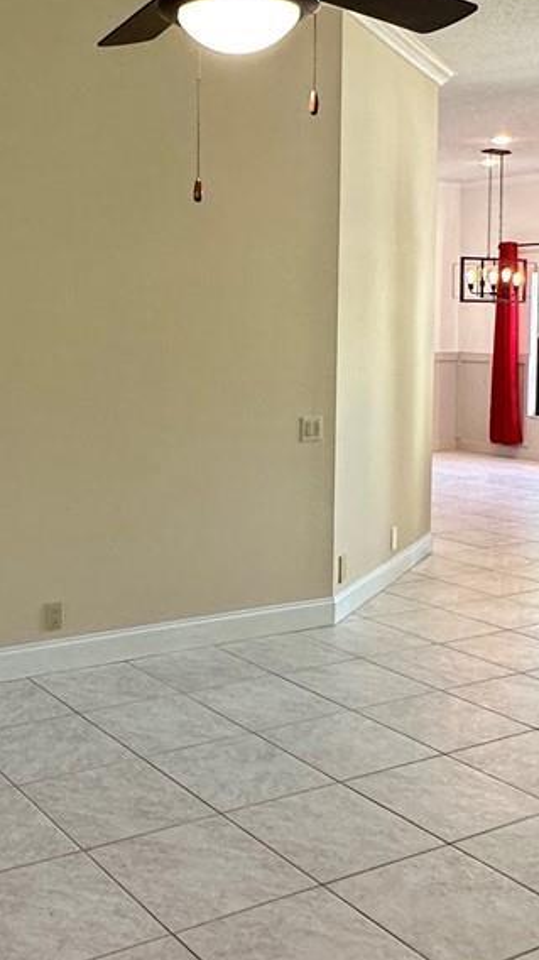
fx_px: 1094
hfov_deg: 27.1
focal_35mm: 43
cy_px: 367
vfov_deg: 47.0
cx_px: 106
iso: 200
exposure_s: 1/120
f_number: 2.2
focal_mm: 2.22
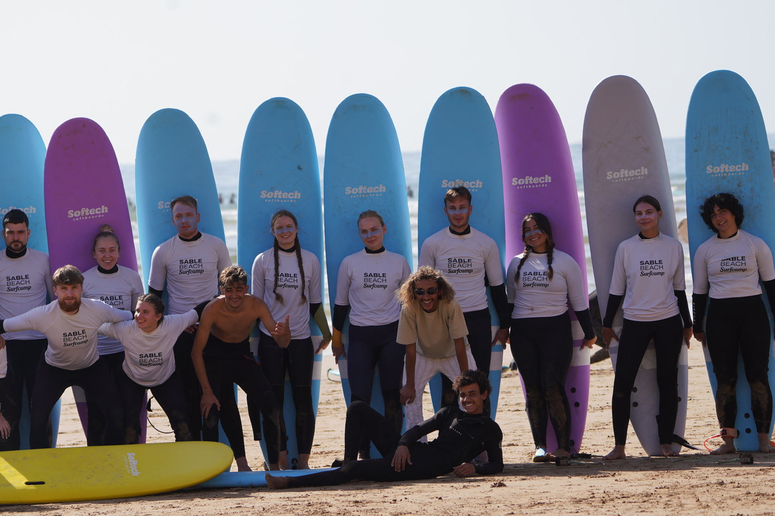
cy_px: 303
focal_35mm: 277
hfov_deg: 7.4
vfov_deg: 5.0
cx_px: 248
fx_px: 5963
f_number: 6.3
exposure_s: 1/400
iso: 100
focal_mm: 200
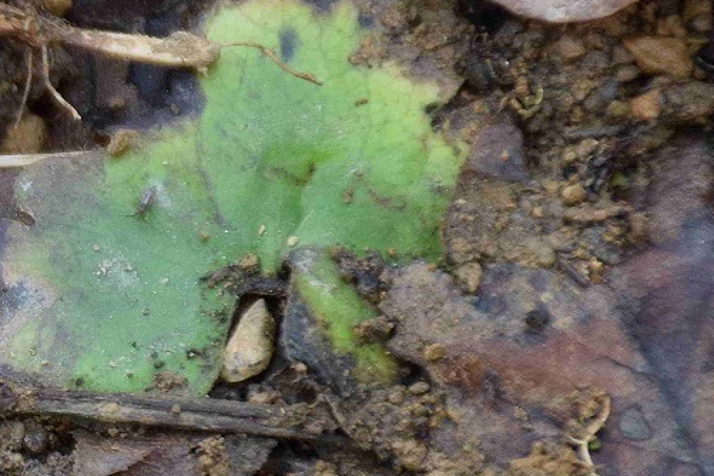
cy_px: 249
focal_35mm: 754
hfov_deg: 2.7
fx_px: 14953
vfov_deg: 1.8
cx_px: -453
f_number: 5.6
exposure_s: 1/200
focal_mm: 140
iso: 800
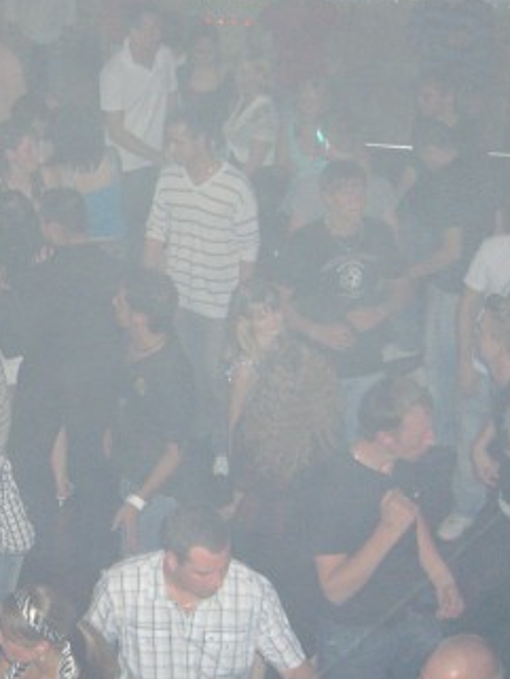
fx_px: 1394
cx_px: 34
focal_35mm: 71
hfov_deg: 20.3
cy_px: 366
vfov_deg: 27.4
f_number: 2.8
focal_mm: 7.9
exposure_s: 1/60
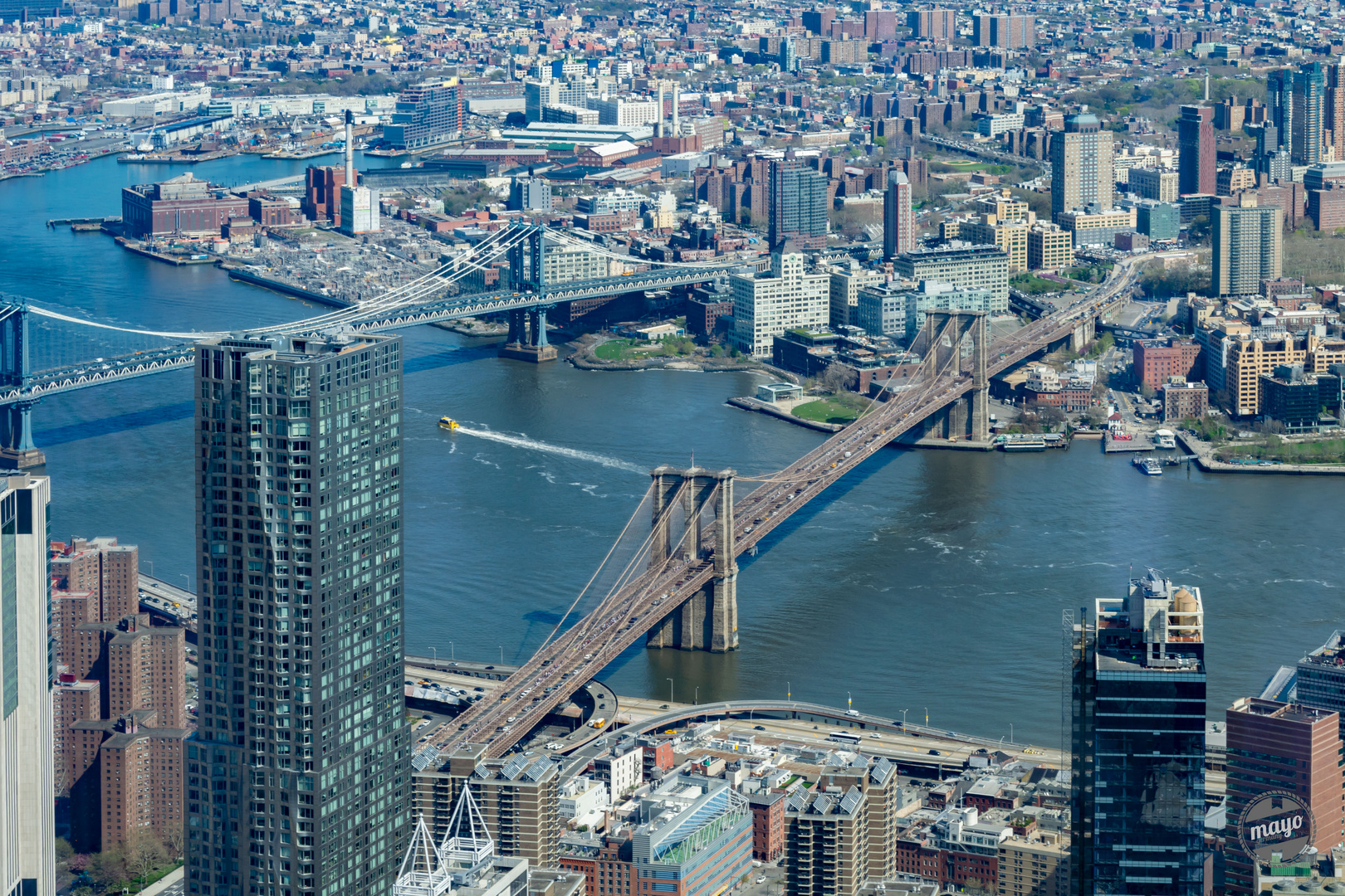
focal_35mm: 72
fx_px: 2690
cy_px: 448
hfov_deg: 28.1
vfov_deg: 18.9
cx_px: 672
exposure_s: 1/125
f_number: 11
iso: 160
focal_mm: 48
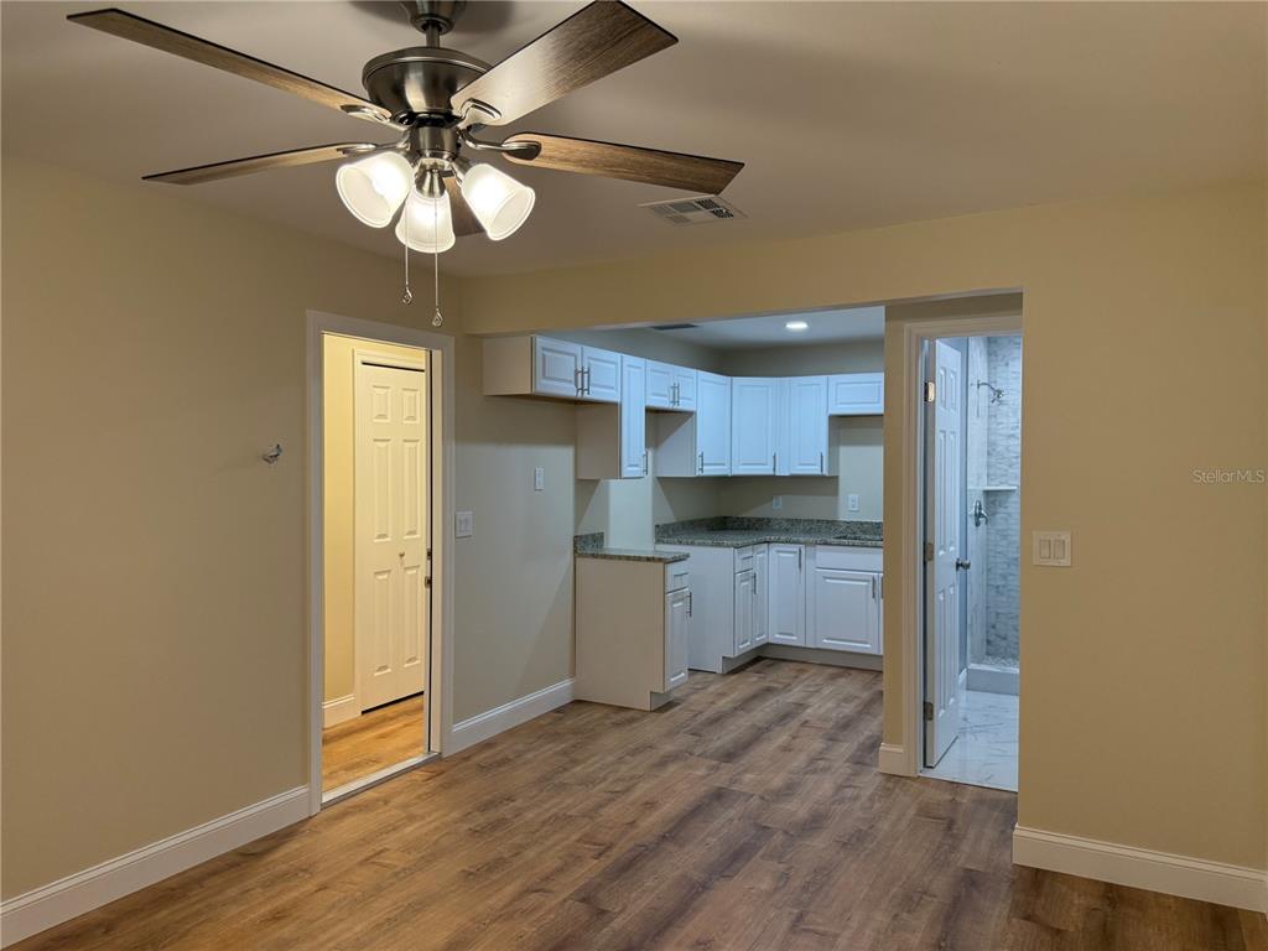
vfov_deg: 56.8
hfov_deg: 71.6
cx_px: 634
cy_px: 476
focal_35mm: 24
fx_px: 879
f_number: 1.78
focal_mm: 6.76
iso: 200
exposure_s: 1/148
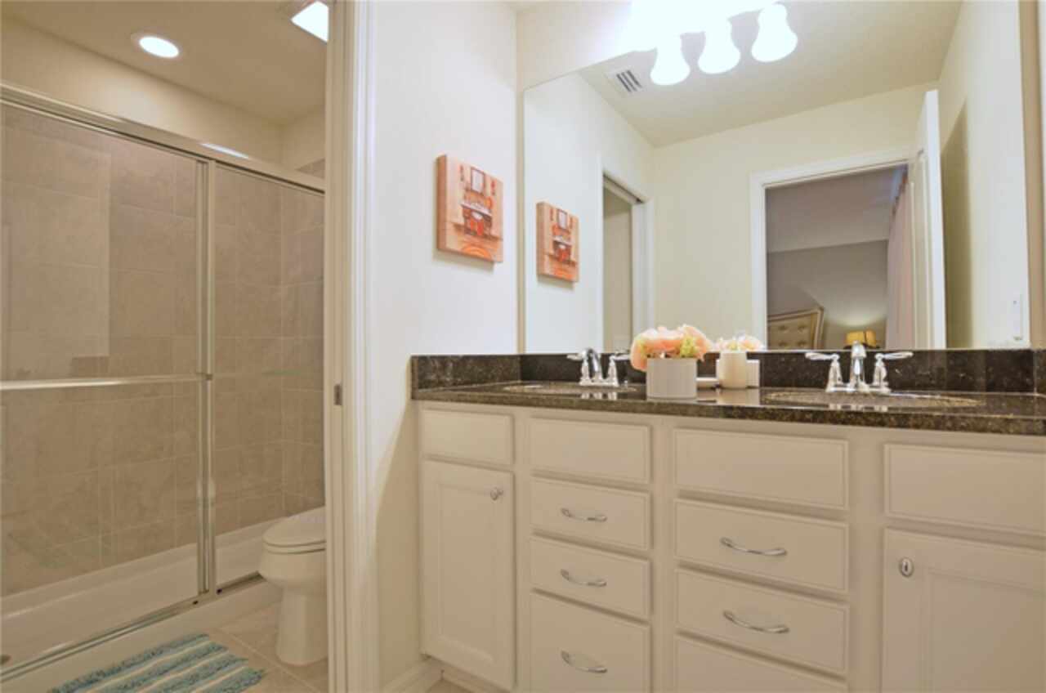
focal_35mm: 15
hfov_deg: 100.5
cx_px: 523
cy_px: 346
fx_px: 435
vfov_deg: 77.1
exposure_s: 1/8
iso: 100
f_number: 4.5
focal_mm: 10
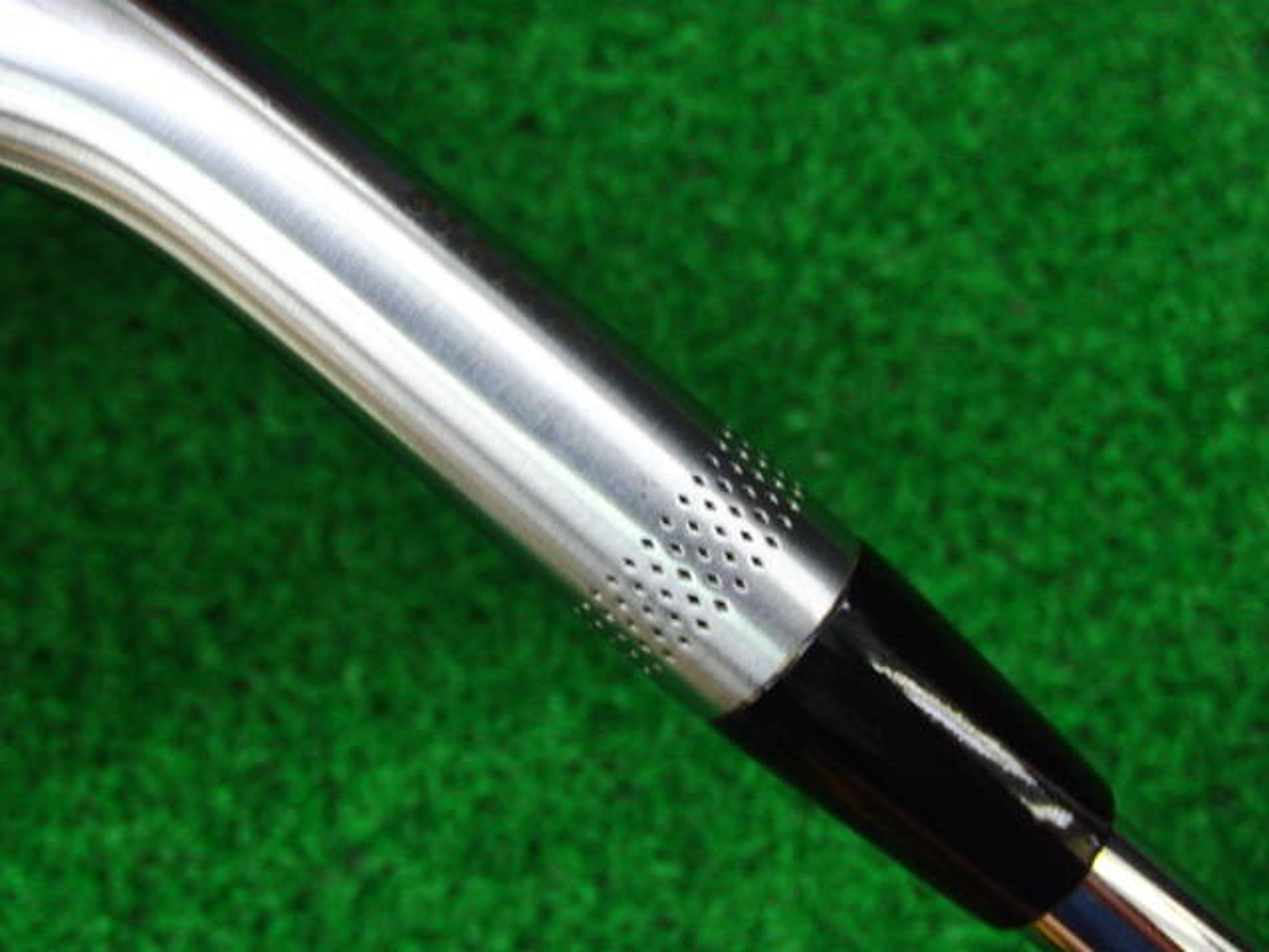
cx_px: 634
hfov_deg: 43.9
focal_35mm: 43
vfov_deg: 33.6
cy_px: 476
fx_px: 1576
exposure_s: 1/60
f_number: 3.7
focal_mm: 7.54
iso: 400
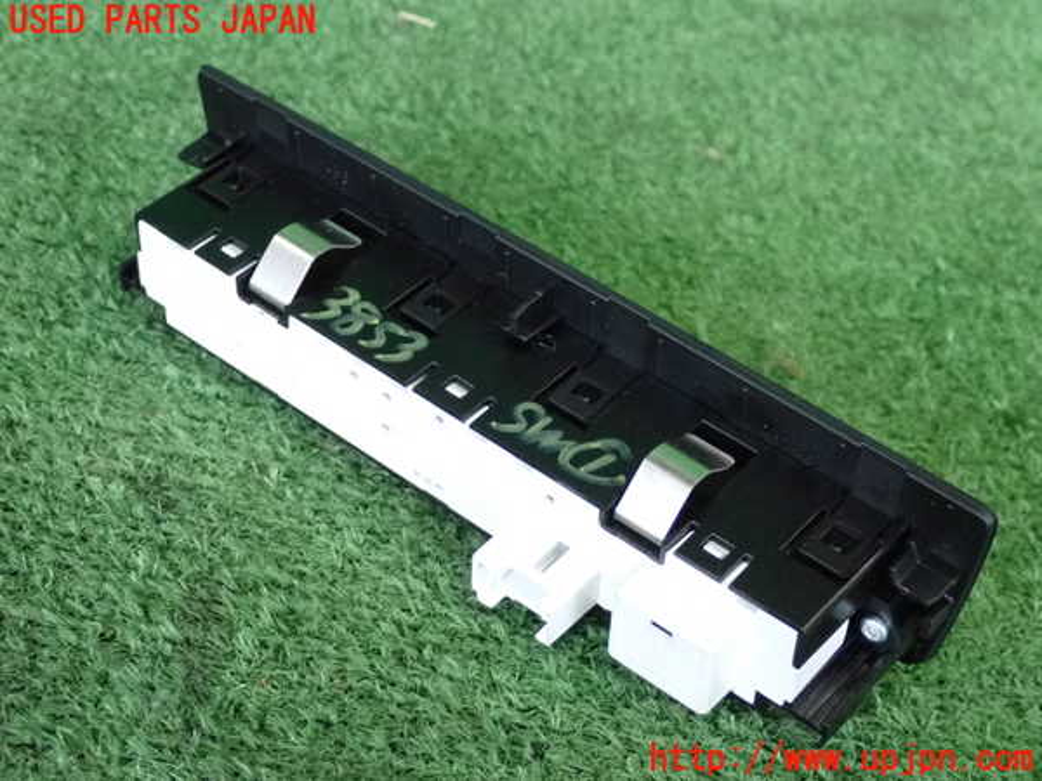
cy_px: 390
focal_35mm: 67
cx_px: 521
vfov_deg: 21.9
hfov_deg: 29.0
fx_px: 2017
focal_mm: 11.88
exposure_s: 1/125
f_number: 3.8
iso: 1600
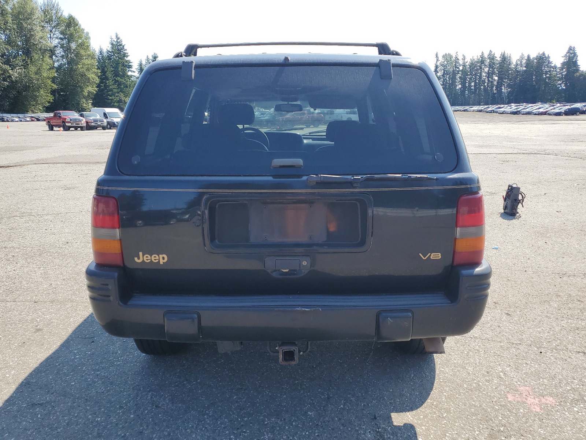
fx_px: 440
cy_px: 220
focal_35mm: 26
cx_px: 293
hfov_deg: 67.3
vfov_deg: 53.1
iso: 50
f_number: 1.5
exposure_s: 1/1429
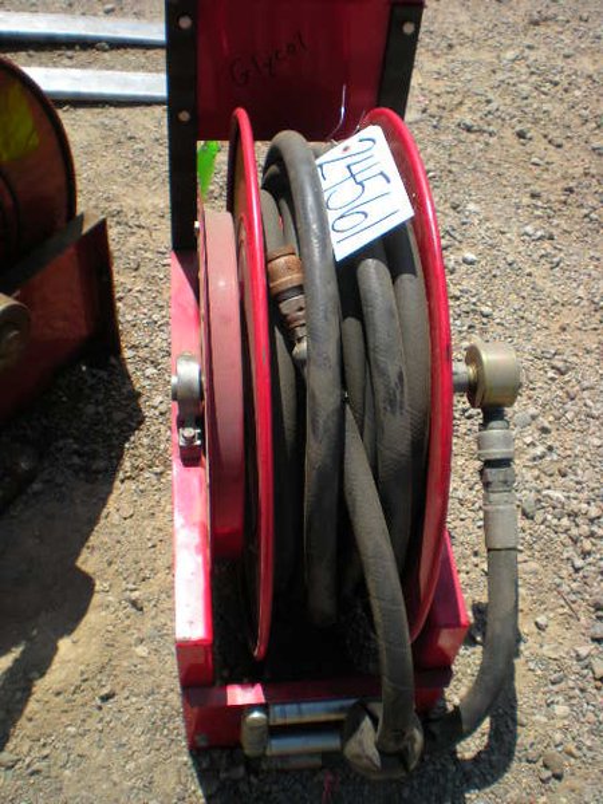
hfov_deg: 37.7
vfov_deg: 49.0
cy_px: 402
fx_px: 883
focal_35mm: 38
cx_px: 302
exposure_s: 1/347
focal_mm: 6.3
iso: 64
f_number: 4.6
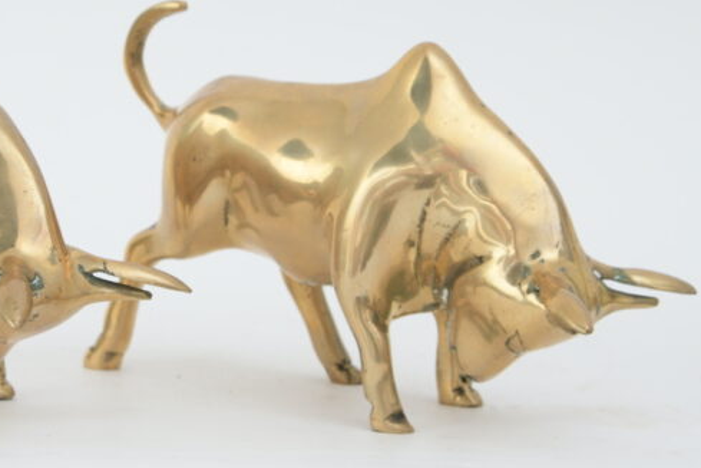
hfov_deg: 15.5
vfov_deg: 10.4
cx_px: 183
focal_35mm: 132
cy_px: 184
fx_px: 2570
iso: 320
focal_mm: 56
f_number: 11
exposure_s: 1/125
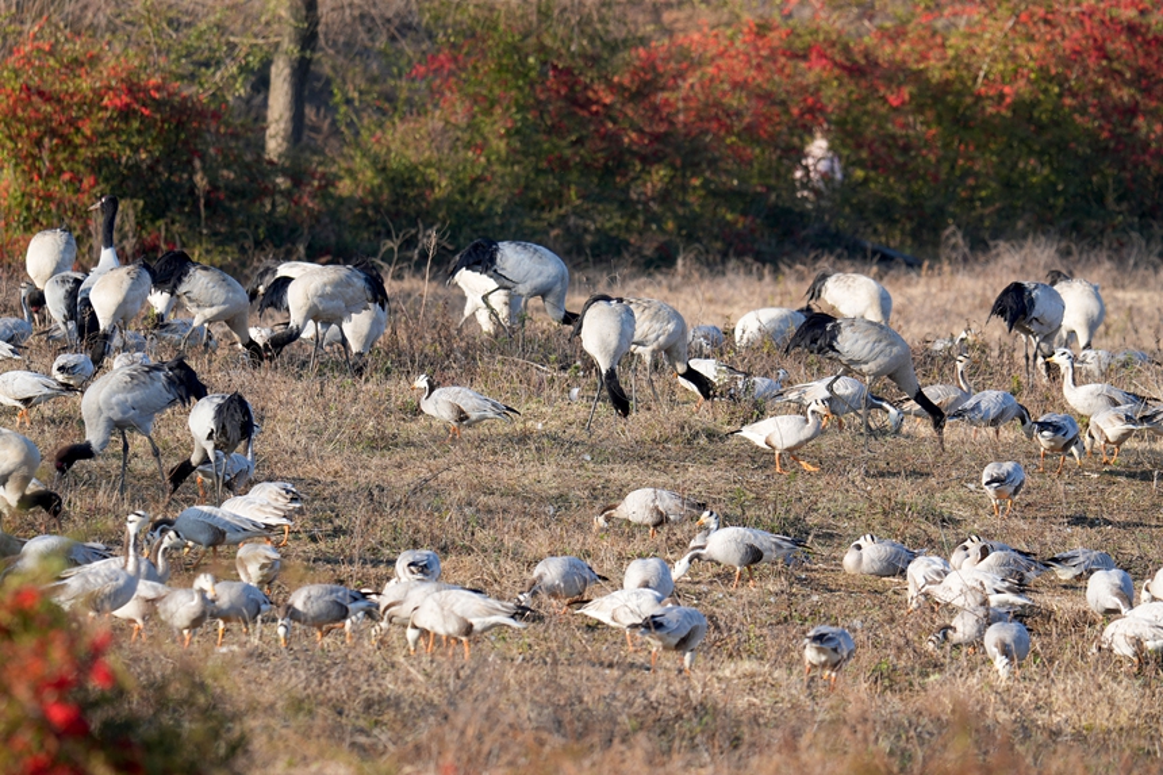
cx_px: 582
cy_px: 388
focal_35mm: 582
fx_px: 18797
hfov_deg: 3.5
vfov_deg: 2.4
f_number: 6.3
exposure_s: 1/200
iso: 100
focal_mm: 388
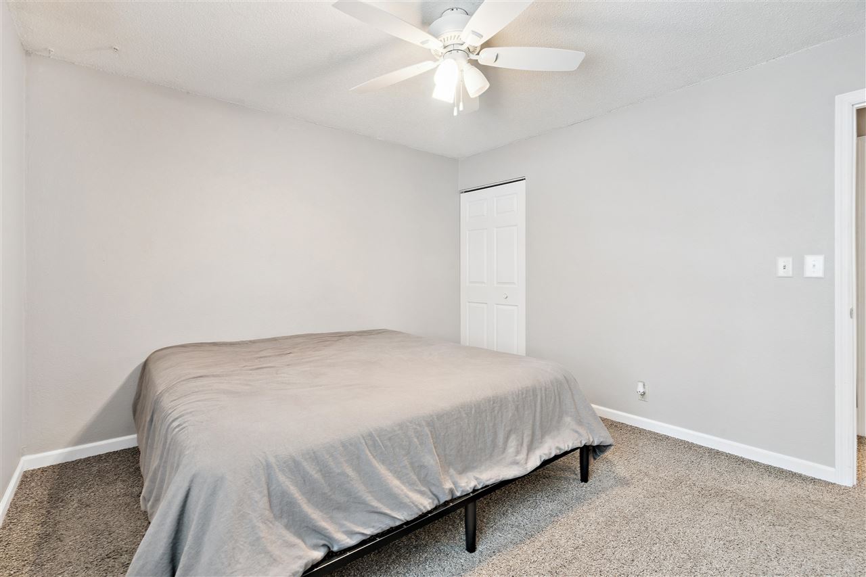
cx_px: 433
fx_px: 385
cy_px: 288
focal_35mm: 16
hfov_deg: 96.7
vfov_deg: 73.7
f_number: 10
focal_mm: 16
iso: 400
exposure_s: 1/1.67
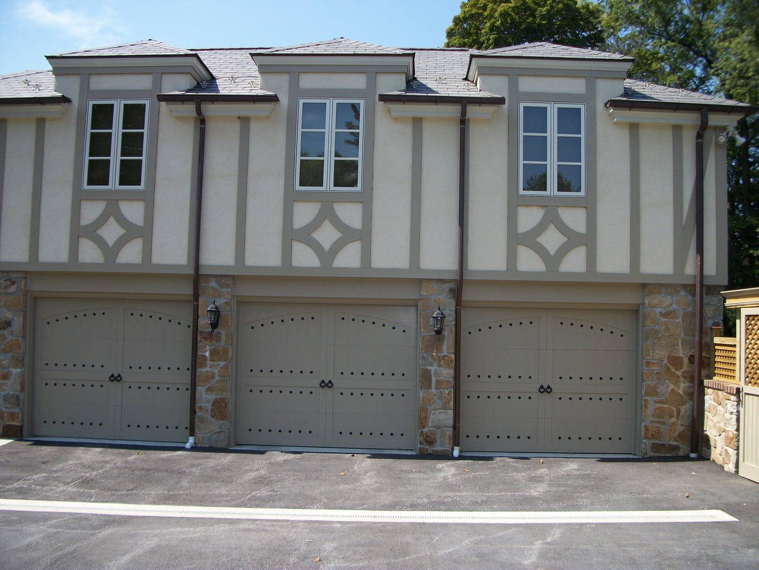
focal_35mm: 32
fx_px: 702
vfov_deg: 44.2
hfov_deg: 56.8
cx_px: 380
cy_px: 285
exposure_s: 1/800
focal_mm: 5.7
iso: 80
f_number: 2.9
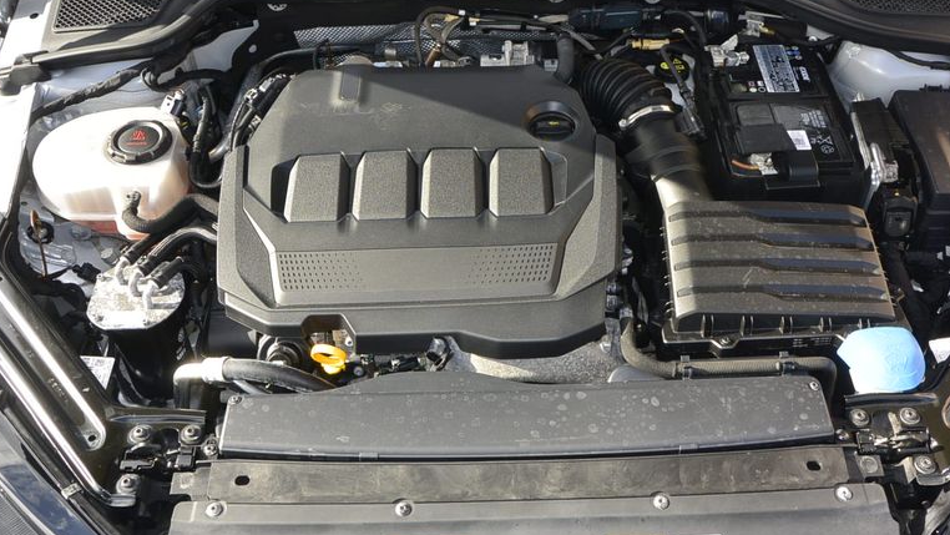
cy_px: 249
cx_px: 520
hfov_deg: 52.7
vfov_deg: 31.2
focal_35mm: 38
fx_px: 957
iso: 160
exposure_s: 1/250
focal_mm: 10
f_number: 5.6
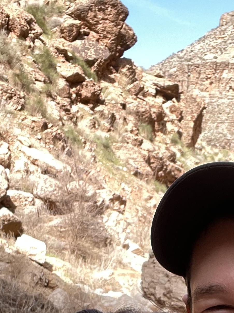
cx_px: 151
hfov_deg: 19.1
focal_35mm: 77
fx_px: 694
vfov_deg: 23.6
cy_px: 352
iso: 32
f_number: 2.2
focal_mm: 2.71
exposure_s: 1/121
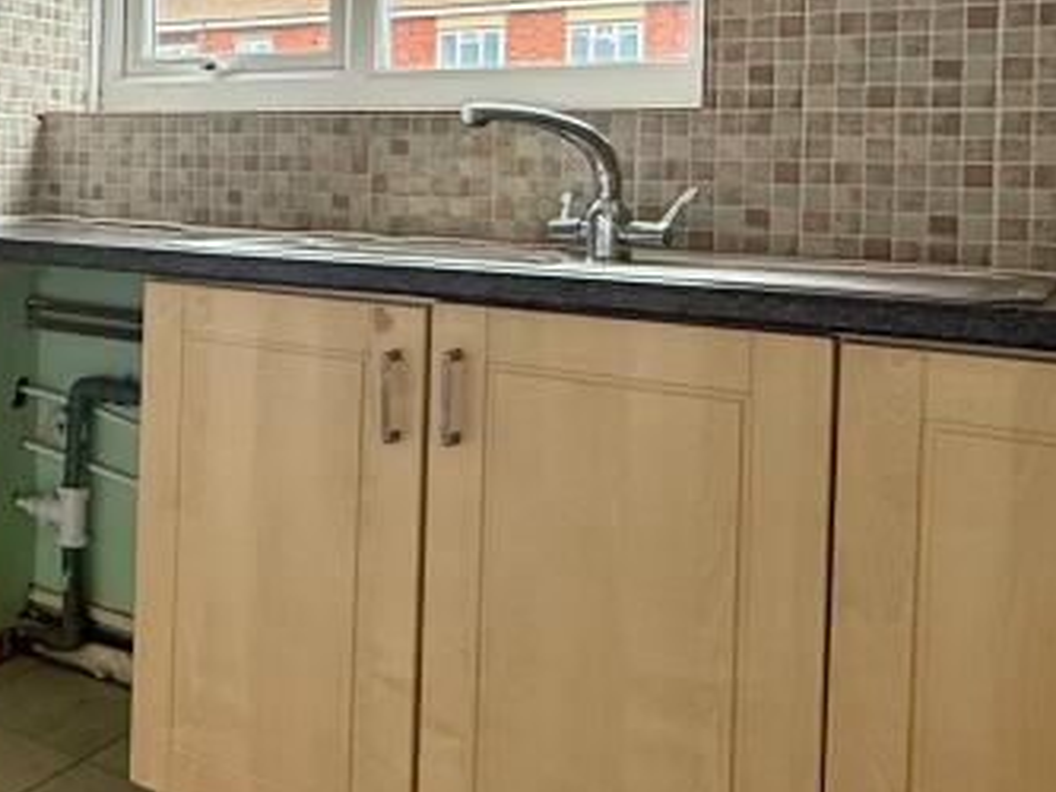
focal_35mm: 43
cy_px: 171
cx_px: -98
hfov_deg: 37.1
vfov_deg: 32.8
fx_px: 1312
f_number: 2.2
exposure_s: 1/99
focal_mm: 2.22
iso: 80
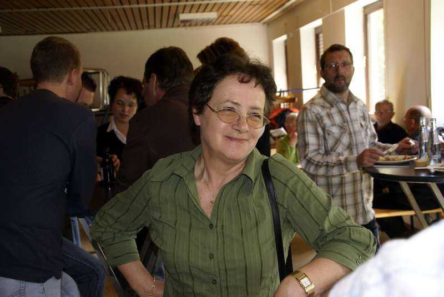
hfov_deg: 43.6
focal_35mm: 45
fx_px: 555
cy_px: 148
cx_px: 222
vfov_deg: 29.9
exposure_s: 1/60
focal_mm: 30
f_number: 5.6
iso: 400
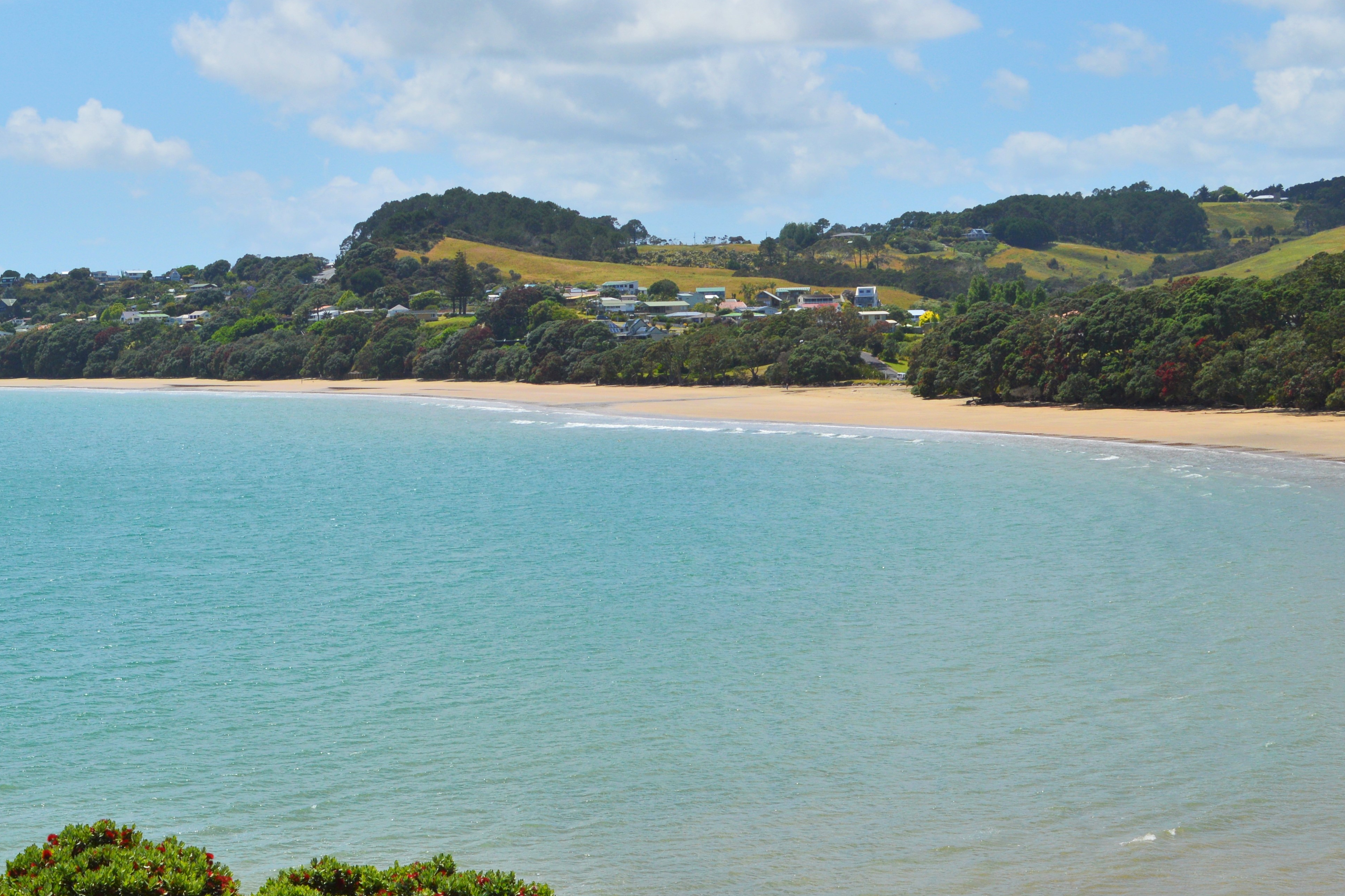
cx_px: 399
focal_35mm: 75
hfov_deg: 26.8
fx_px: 2802
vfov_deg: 18.2
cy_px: 561
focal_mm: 32
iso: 250
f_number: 11
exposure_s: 1/500
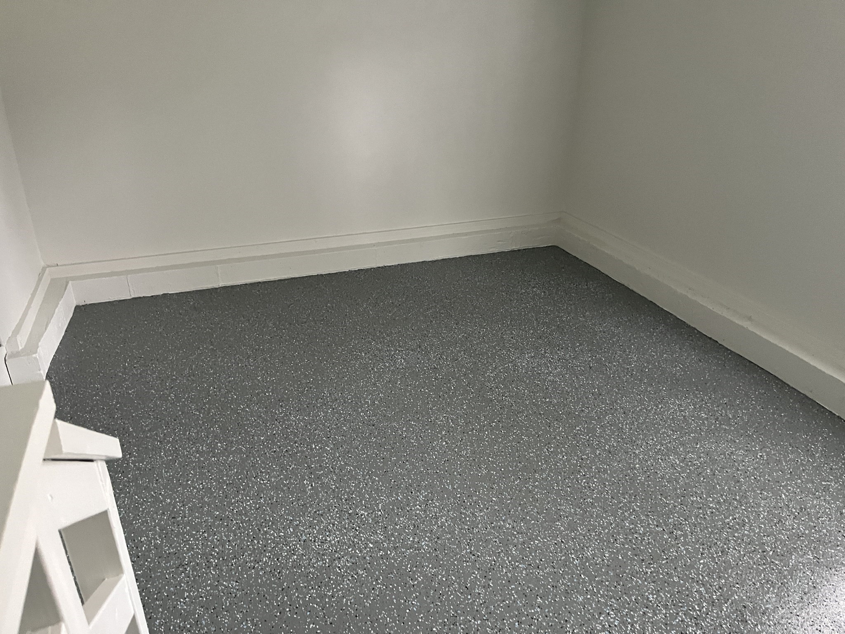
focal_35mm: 26
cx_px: 422
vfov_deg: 53.1
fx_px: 635
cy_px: 317
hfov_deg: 67.3
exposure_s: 1/40
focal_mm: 5.1
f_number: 1.6
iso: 500
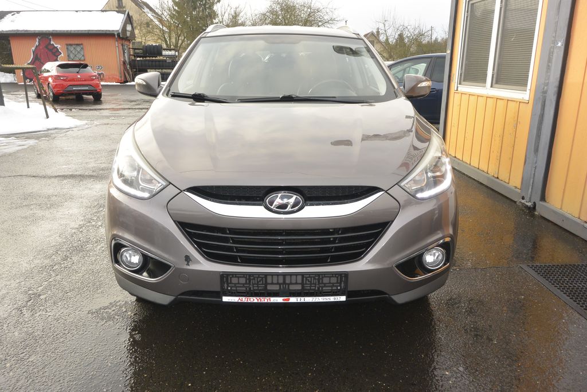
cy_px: 196
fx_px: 440
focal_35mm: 27
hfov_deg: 67.4
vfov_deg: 47.9
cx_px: 294
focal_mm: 10
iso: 160
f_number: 5.6
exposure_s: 1/250
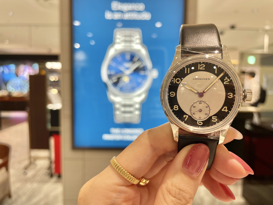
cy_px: 102
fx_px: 205
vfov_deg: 53.1
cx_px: 136
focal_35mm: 26
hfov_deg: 67.3
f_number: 1.6
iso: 64
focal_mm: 4.2
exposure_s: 1/120
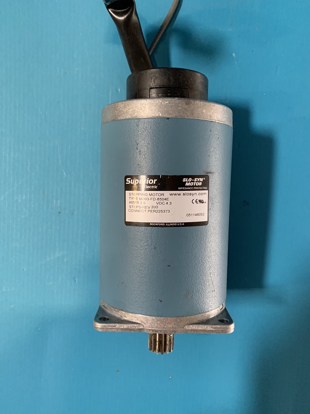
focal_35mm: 26
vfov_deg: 67.3
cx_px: 155
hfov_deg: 53.1
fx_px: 311
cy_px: 207
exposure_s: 1/53
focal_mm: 4.25
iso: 400
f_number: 1.8
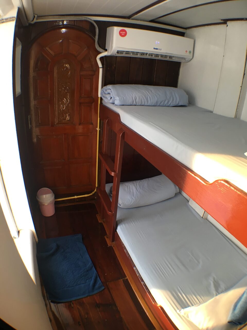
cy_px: 165
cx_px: 124
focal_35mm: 29
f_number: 2.2
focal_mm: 4.15
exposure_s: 1/33
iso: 80
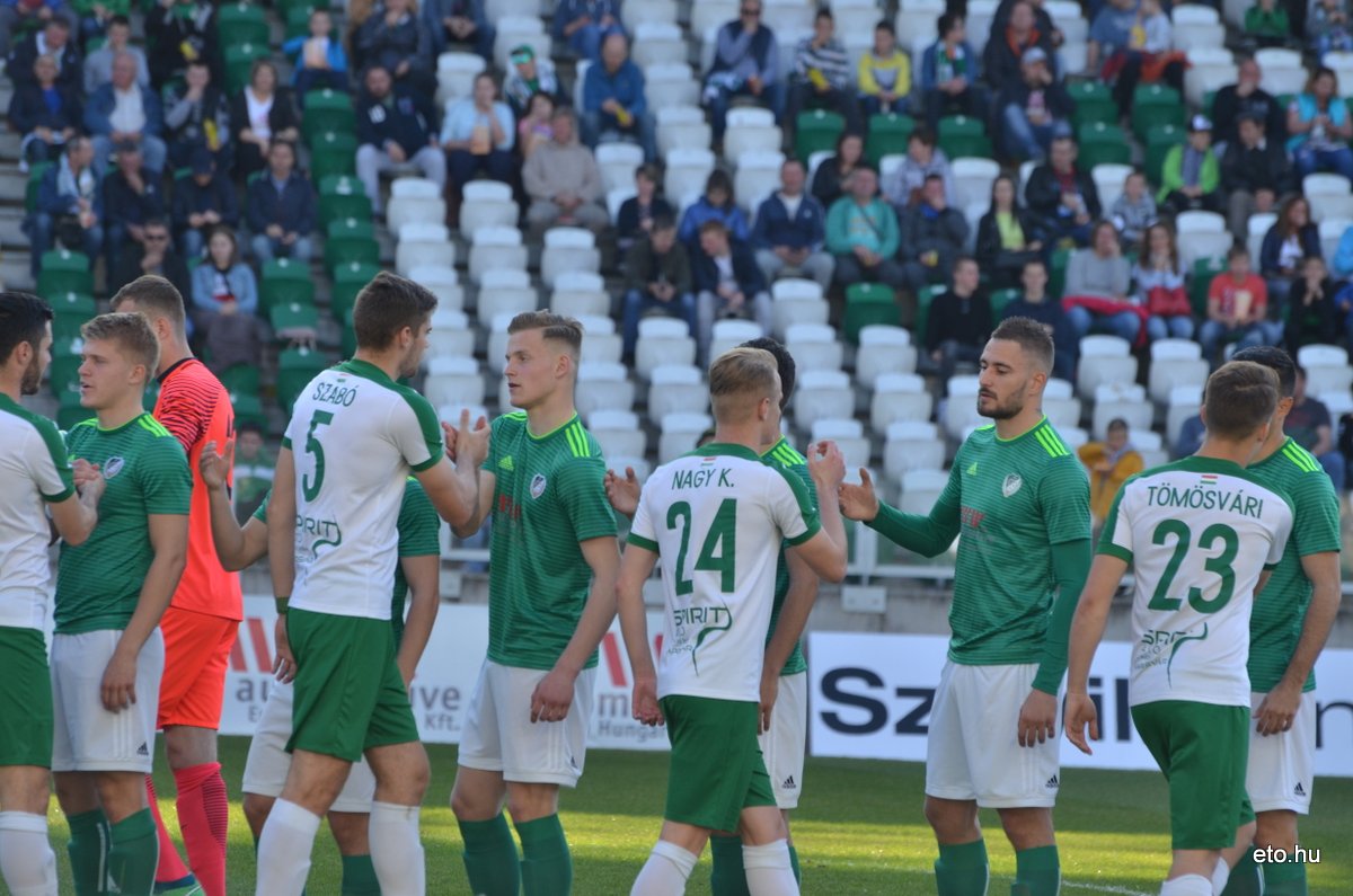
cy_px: 448
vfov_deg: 4.3
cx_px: 676
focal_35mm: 315
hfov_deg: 6.6
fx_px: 11815
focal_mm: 210
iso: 250
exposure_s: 1/640
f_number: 5.3
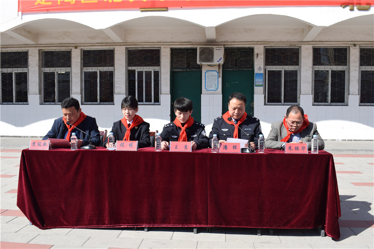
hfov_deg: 53.1
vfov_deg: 36.9
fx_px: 374
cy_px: 124
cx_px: 187
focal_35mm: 36
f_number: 9
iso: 200
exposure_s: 1/320
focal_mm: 24
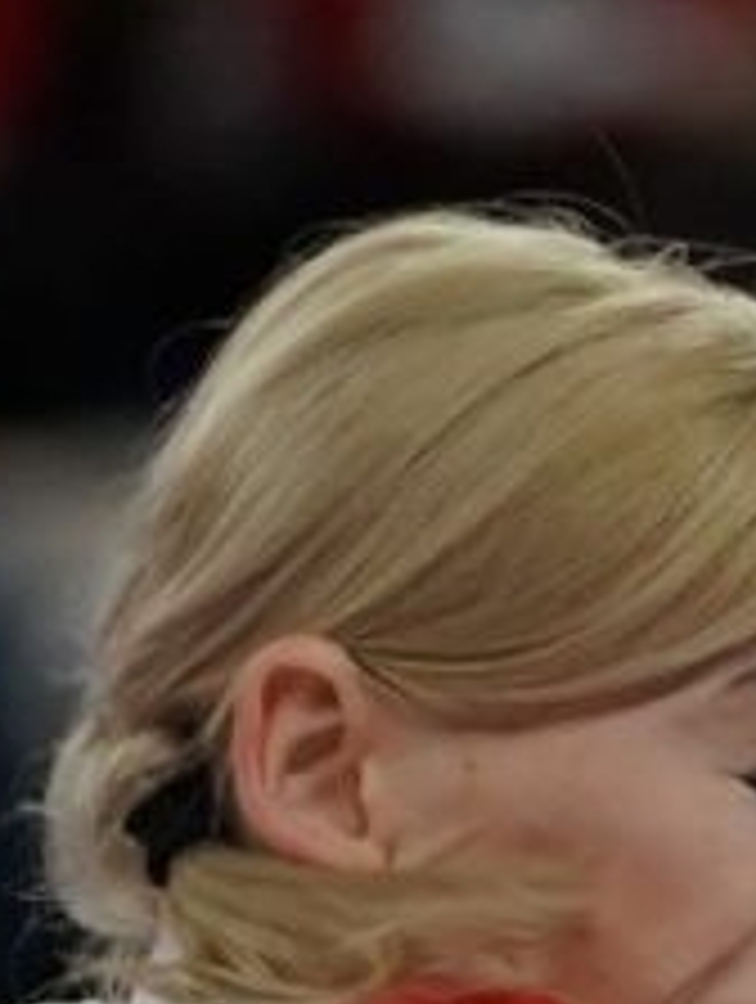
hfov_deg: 0.8
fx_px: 56214
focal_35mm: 1936
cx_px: 1899
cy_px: 2143
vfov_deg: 1.0
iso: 1250
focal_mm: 167
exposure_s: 1/1000
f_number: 2.8
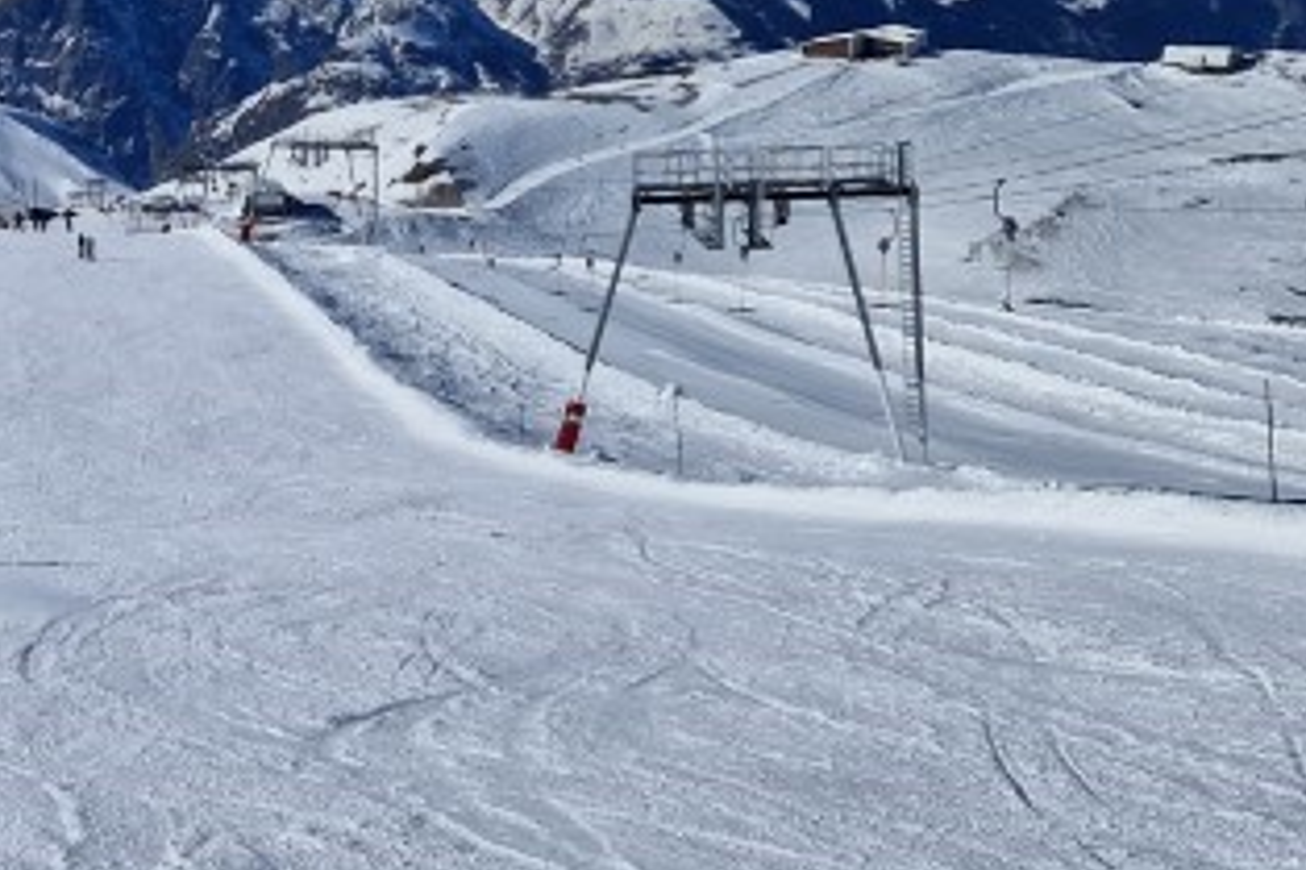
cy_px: 121
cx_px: -341
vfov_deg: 17.3
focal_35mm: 78
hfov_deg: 23.3
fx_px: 2828
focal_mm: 5.4
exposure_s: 1/7120
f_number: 1.8
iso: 50
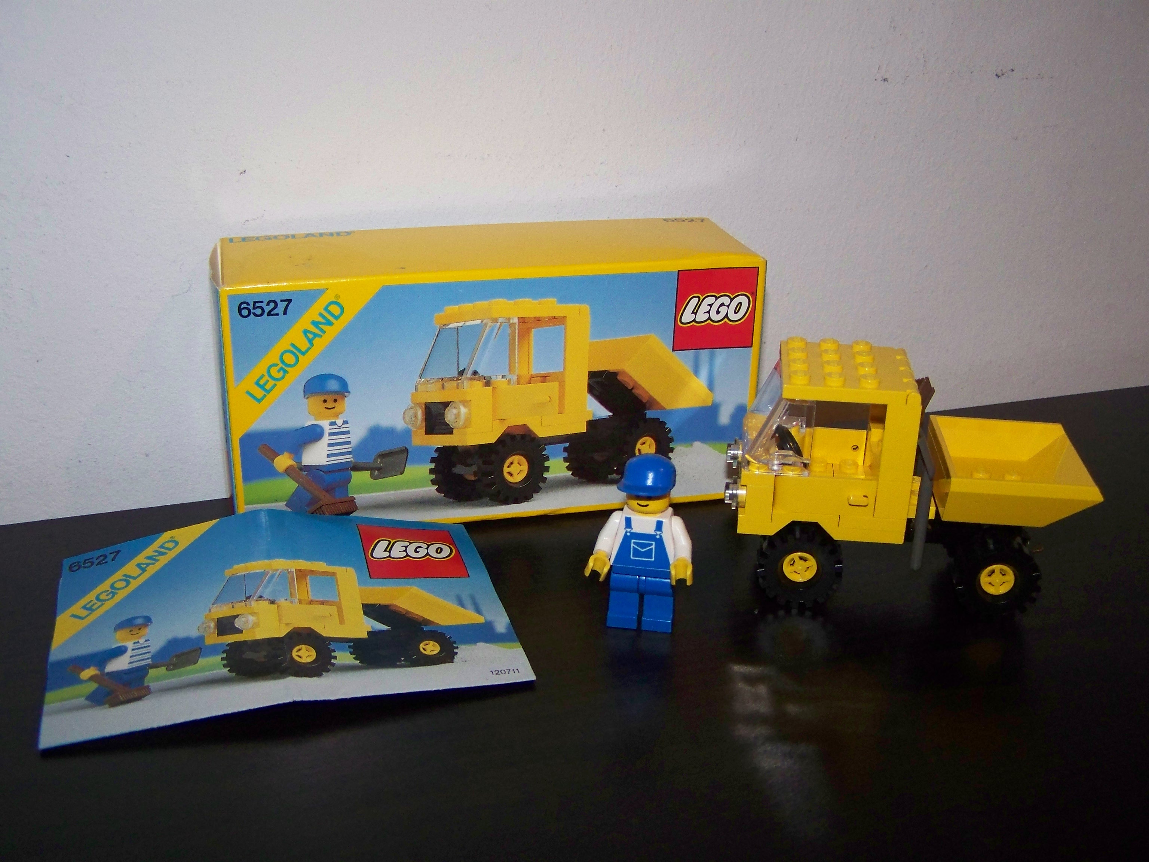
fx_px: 1261
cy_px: 431
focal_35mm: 38
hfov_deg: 49.0
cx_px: 574
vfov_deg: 37.7
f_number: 2.8
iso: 200
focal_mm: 6.3
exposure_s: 1/30
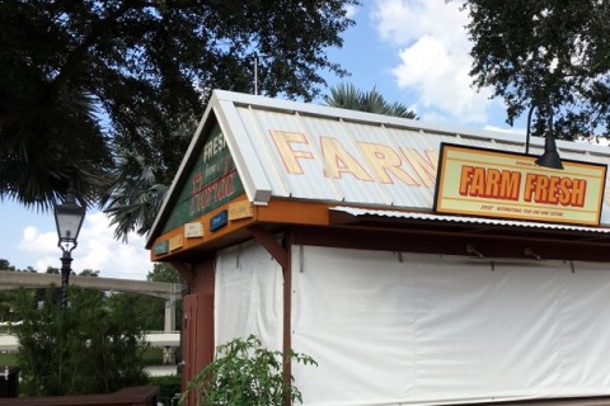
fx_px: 745
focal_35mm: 44
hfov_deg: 43.7
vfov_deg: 30.3
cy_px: 268
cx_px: 419
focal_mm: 4.15
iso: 25
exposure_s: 1/1115
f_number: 2.2
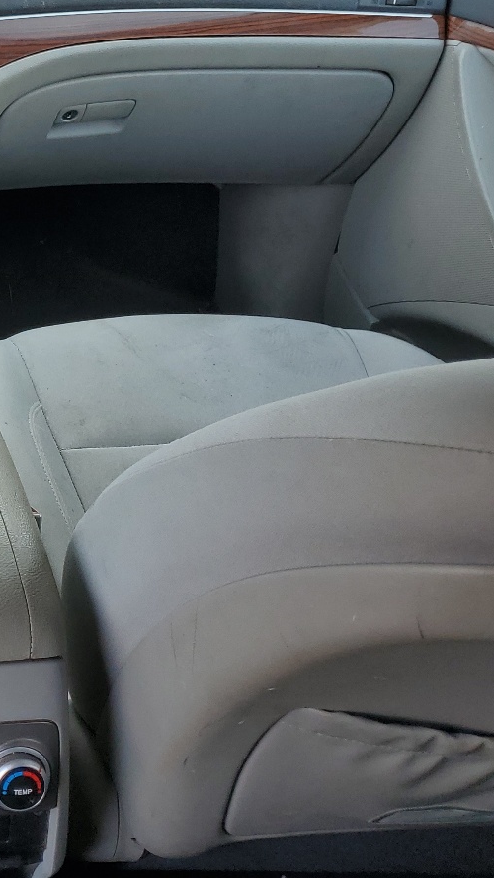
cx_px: -242
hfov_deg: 20.3
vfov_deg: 40.3
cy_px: 334
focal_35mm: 51
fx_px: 1188
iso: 50
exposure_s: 1/588
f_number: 1.5
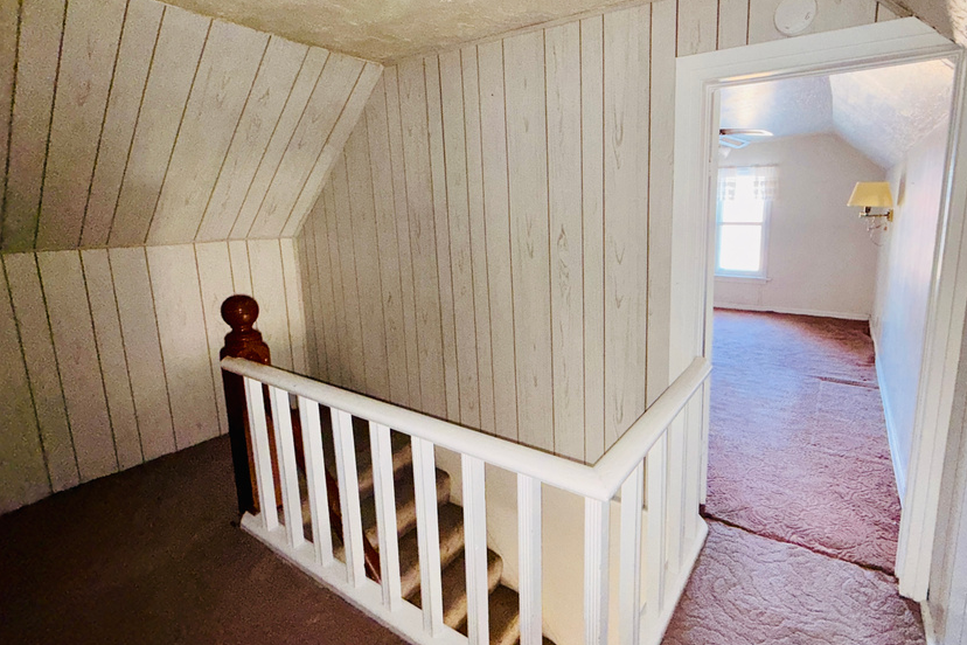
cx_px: 569
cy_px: 292
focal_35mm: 18
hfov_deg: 89.1
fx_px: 483
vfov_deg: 67.2
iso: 320
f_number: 2.2
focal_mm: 2.22
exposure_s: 1/60
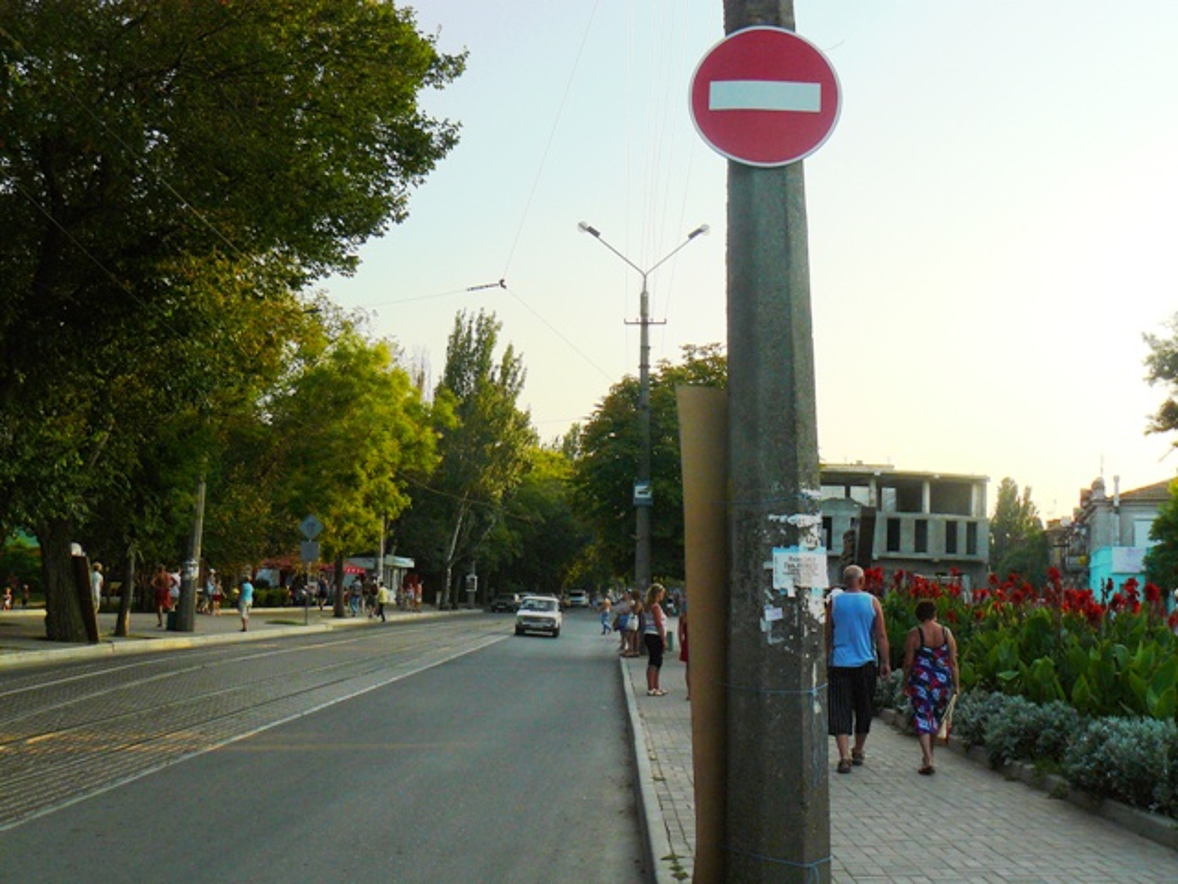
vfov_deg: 39.7
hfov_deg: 51.4
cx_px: 589
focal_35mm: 36
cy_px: 442
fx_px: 1225
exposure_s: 1/200
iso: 100
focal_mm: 6
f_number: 4.5
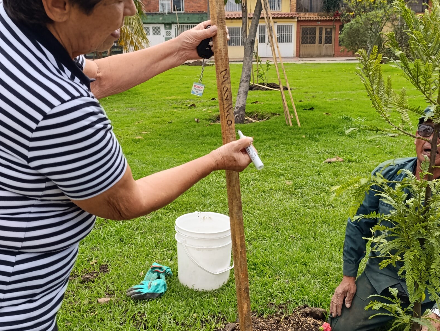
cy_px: 140
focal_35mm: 37
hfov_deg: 50.1
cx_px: 218
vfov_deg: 38.7
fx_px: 471
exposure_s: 1/243
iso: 50
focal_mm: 6.14
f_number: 1.6
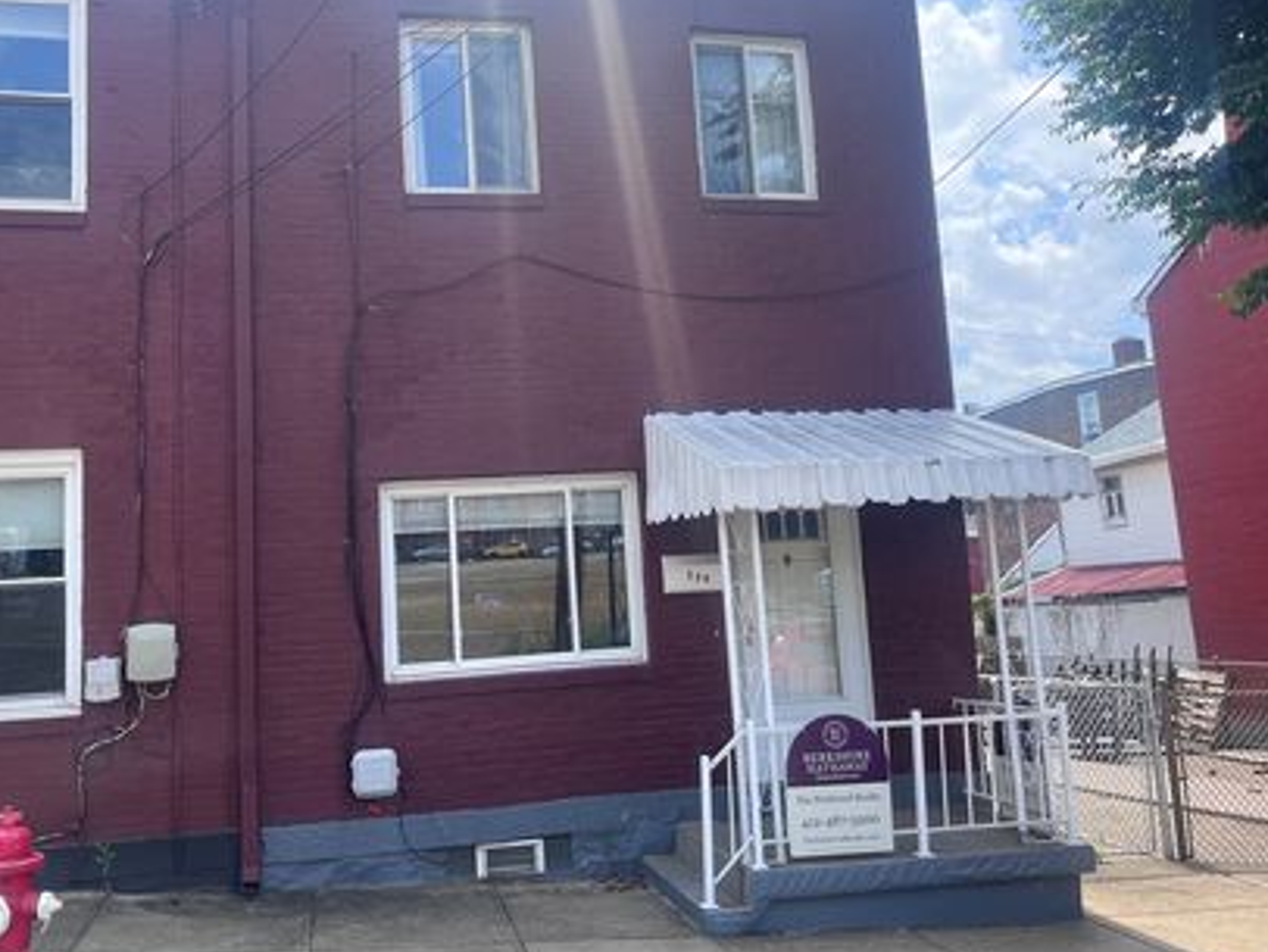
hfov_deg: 56.6
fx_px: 1173
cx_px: 550
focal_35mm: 32
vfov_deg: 44.1
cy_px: 429
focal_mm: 5.1
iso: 50
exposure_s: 1/1175
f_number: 1.6
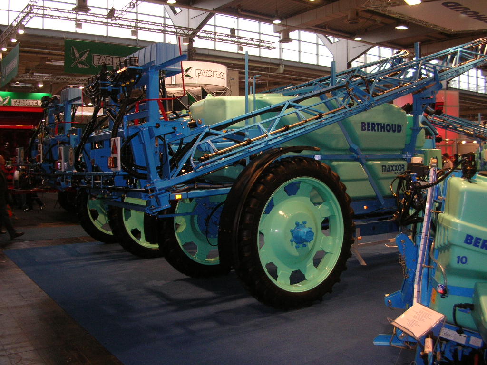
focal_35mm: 35
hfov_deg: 52.6
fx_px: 492
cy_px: 182
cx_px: 244
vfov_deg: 40.7
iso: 88
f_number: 2.8
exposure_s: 1/60.1
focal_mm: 5.8
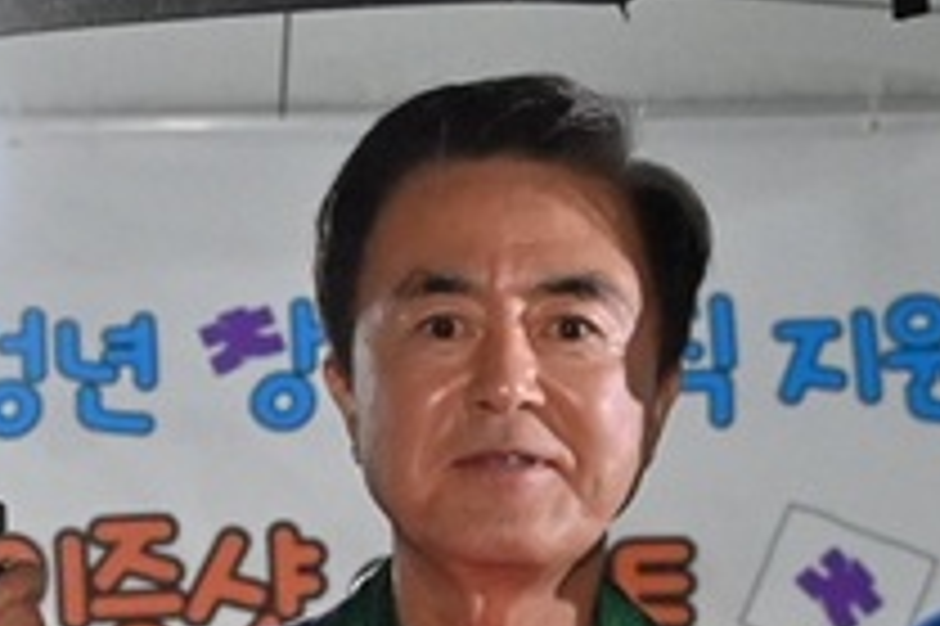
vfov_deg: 8.3
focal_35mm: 164
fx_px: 4279
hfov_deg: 12.5
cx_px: 220
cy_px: 680
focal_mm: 38
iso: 4000
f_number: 5.6
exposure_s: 1/250
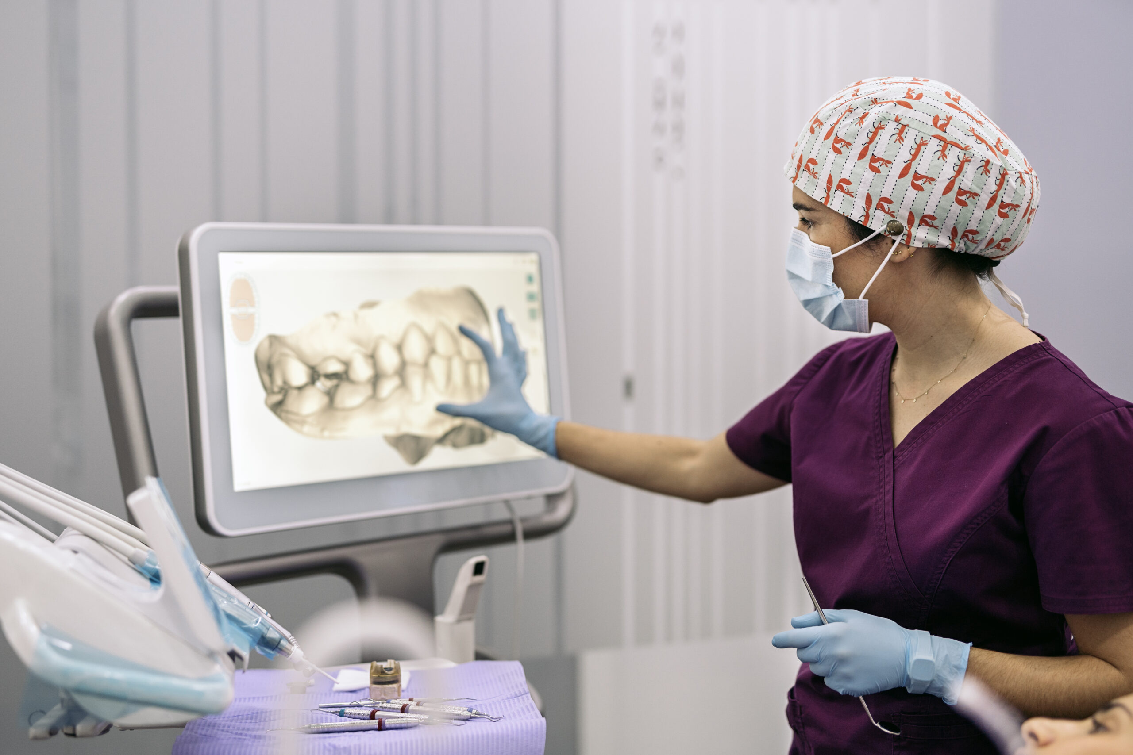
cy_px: 378
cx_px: 566
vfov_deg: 27.0
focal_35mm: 50
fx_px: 1574
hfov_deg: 39.6
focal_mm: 50
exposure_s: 1/400
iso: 400
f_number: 1.8
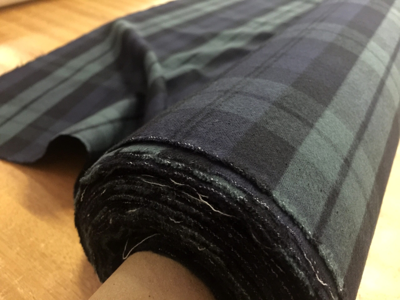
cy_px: 150
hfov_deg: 61.7
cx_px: 200
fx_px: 335
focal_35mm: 29
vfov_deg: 48.2
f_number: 2.2
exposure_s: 1/4
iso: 200
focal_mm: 4.15
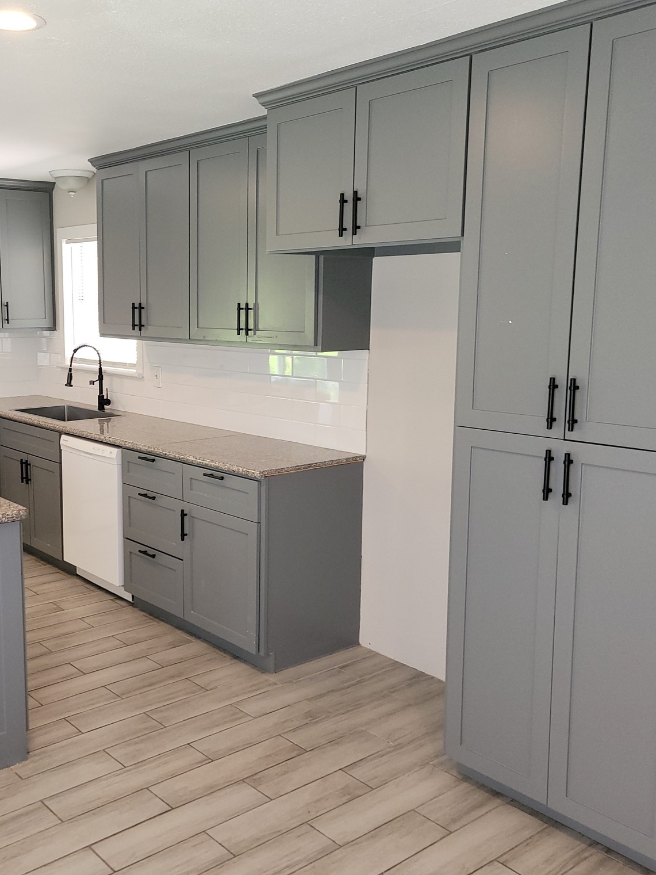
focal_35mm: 35
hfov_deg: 40.1
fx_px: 884
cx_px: 209
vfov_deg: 52.6
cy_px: 440
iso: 125
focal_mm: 5.4
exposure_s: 1/60
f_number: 1.8
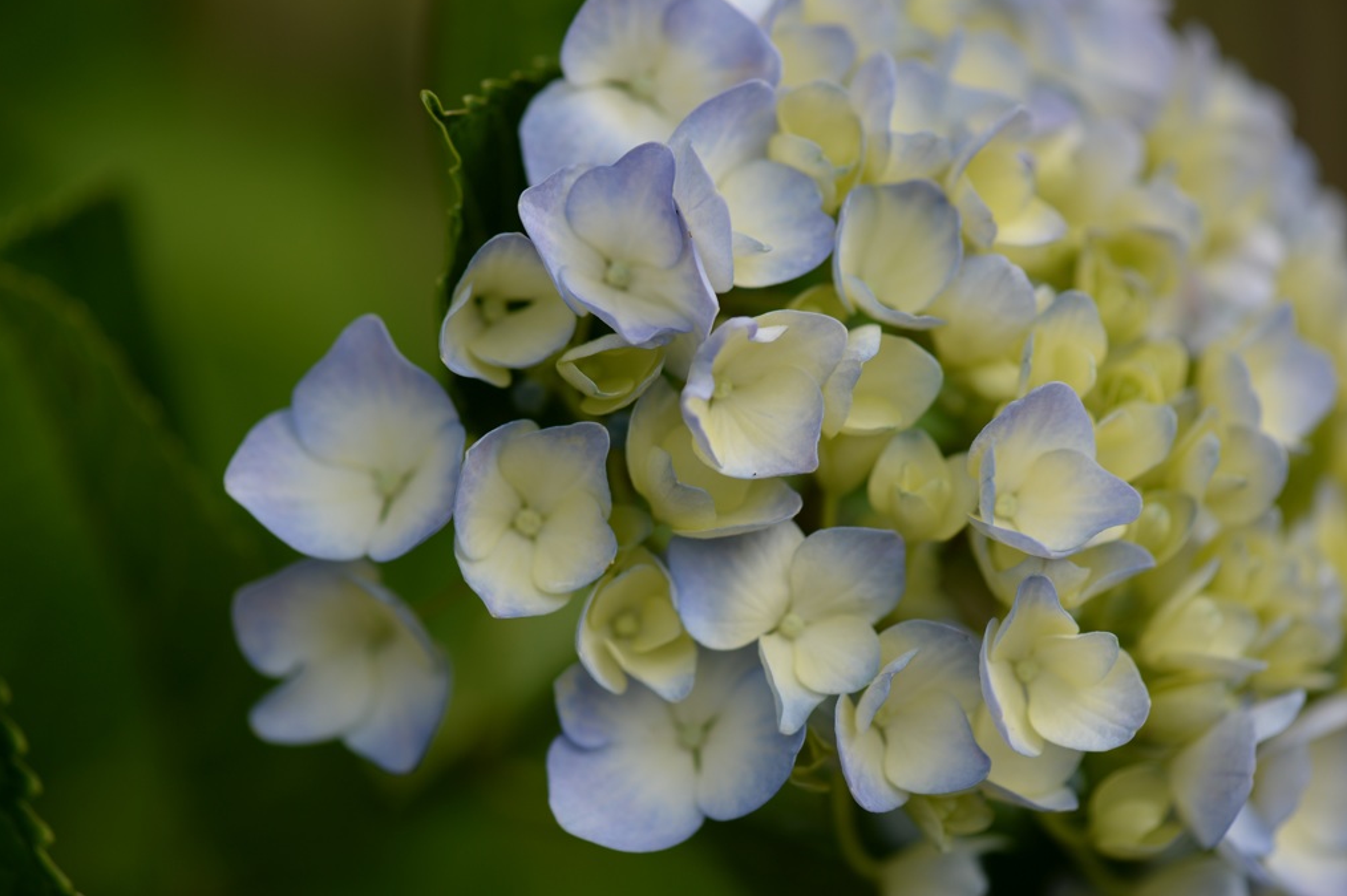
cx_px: 672
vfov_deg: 12.9
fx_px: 3964
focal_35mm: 106
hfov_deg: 19.3
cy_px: 445
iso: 100
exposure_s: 1/640
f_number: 4
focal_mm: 105
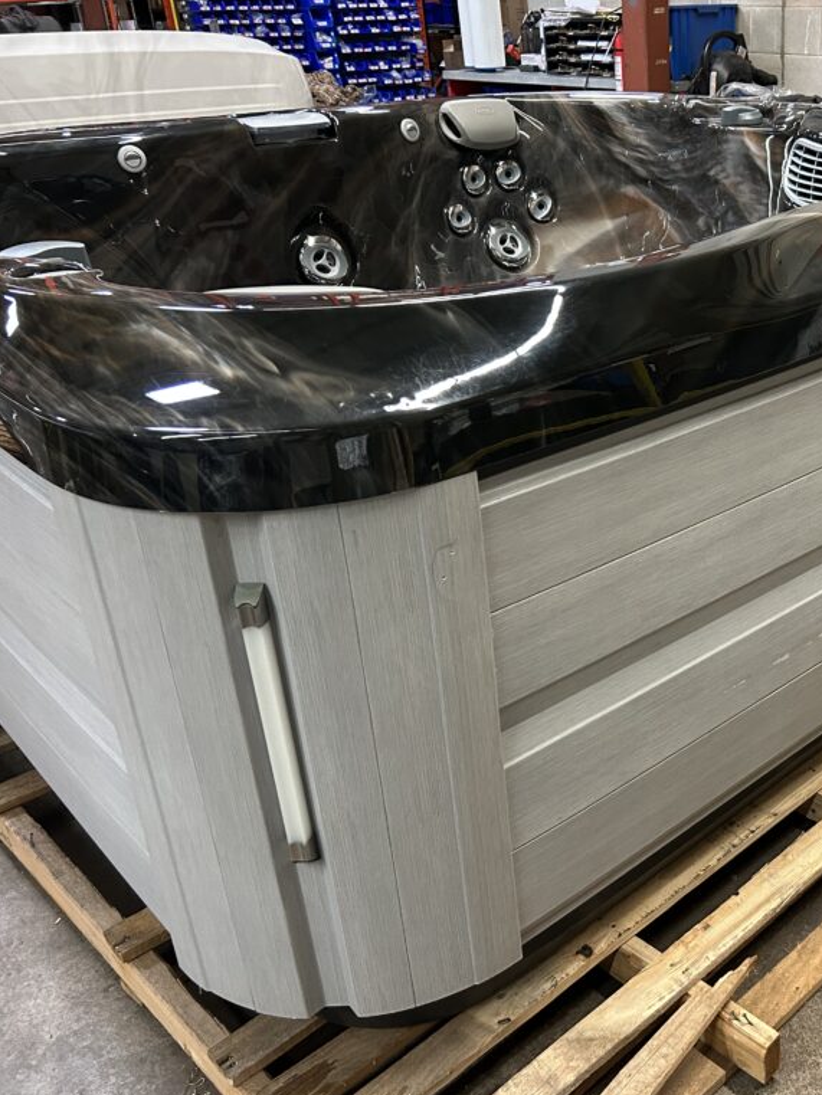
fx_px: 1108
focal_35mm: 35
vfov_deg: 52.6
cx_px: 690
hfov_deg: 38.7
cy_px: 551
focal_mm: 5.7
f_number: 1.5
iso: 320
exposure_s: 1/60
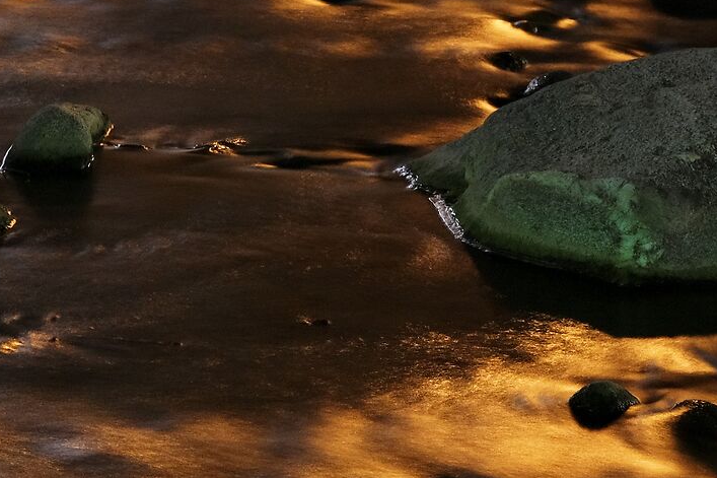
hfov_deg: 6.3
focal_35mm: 326
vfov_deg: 4.2
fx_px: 6491
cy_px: 139
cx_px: 267
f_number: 6.4
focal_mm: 63.8
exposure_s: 7
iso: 800
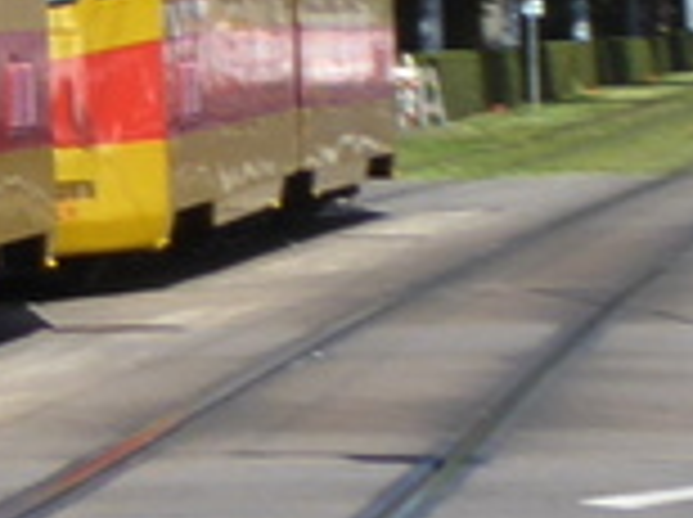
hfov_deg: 4.8
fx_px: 7656
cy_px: -473
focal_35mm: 383
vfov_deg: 3.8
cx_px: -1822
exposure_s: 1/400
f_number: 4
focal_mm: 8.4
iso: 80
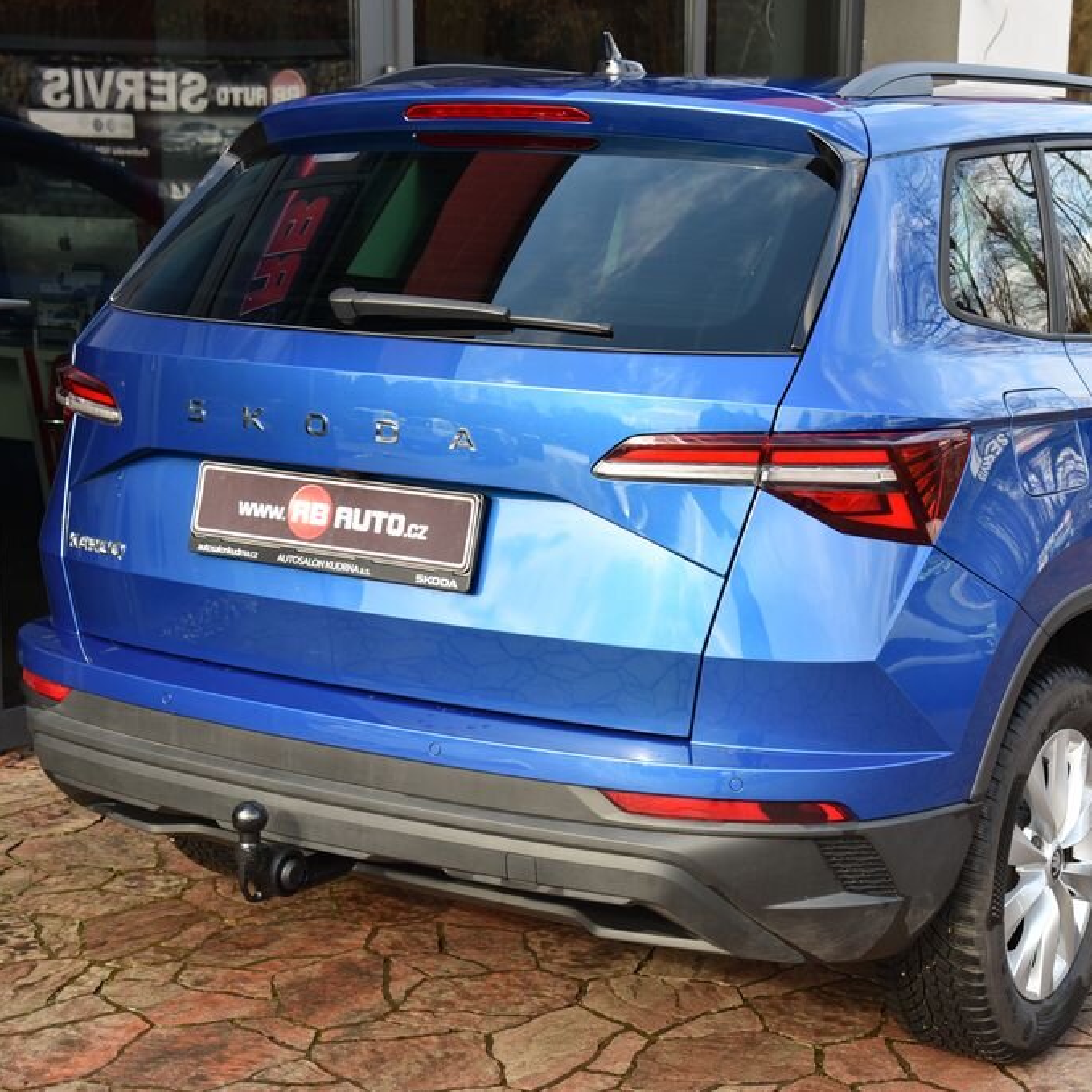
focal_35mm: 59
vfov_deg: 29.1
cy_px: 545
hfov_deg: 28.9
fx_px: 2106
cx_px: 717
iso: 500
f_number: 6.3
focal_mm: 46
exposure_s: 1/160
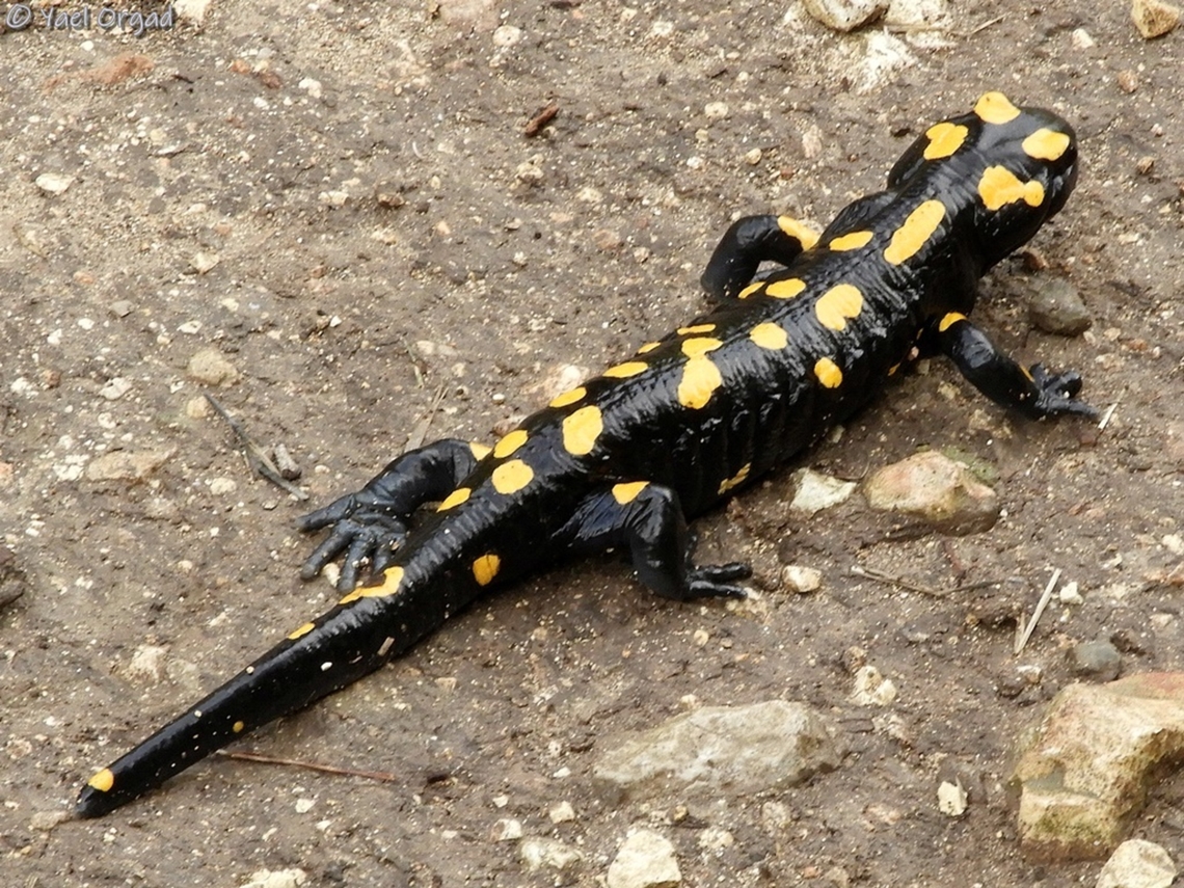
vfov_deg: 8.2
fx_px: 6157
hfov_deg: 11.0
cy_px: 444
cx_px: 592
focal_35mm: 180
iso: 250
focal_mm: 32.2
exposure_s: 1/60
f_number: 7.6
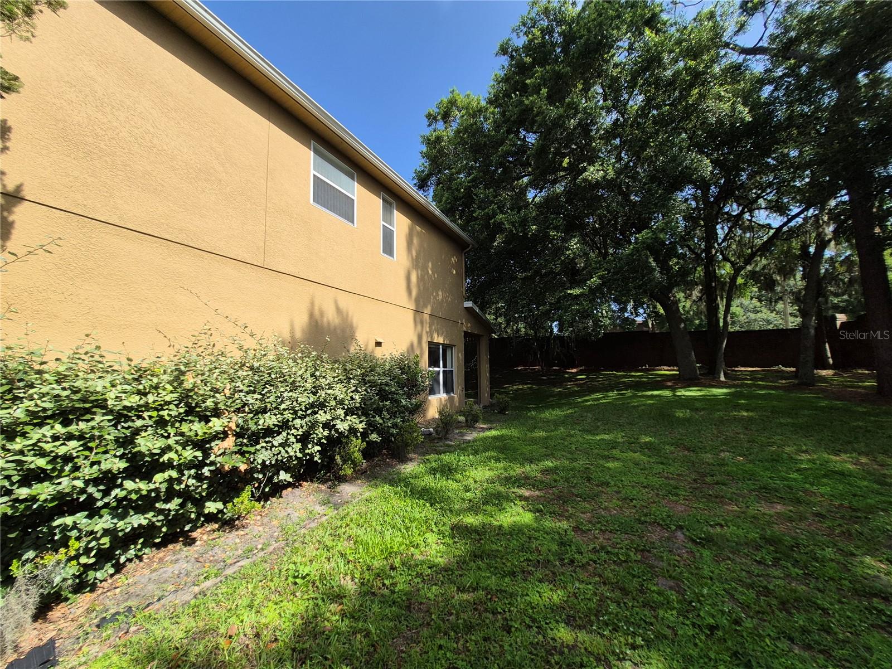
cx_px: 446
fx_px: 335
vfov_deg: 89.9
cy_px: 334
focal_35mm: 13
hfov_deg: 106.2
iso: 50
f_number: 2.2
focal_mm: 1.74
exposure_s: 1/1220
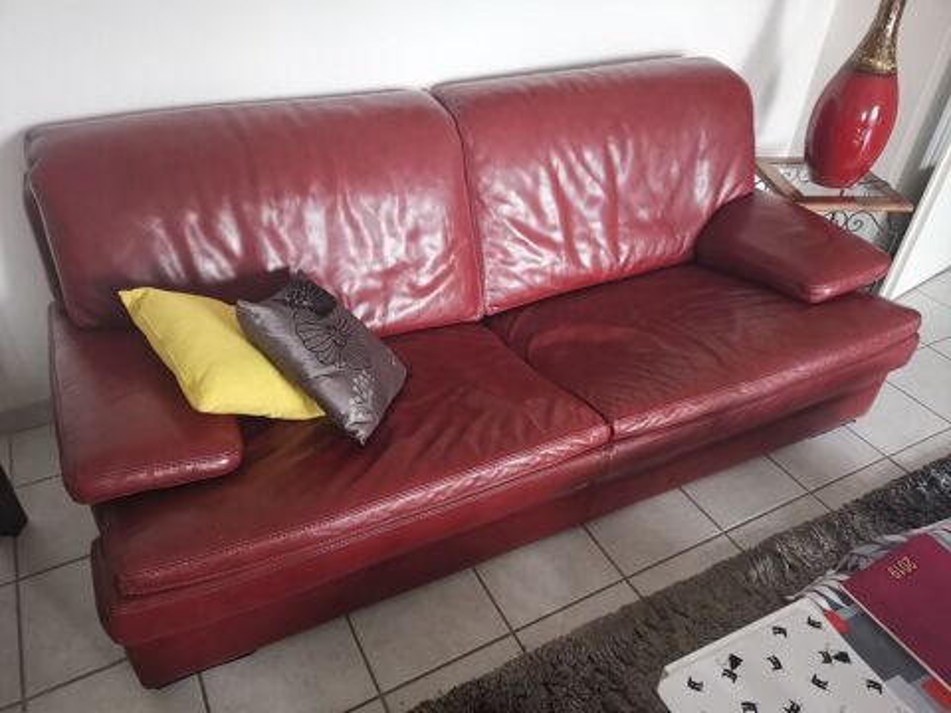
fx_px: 742
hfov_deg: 65.3
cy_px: 356
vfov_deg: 51.4
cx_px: 476
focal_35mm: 27
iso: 500
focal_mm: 3.95
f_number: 1.8
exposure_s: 1/33.3
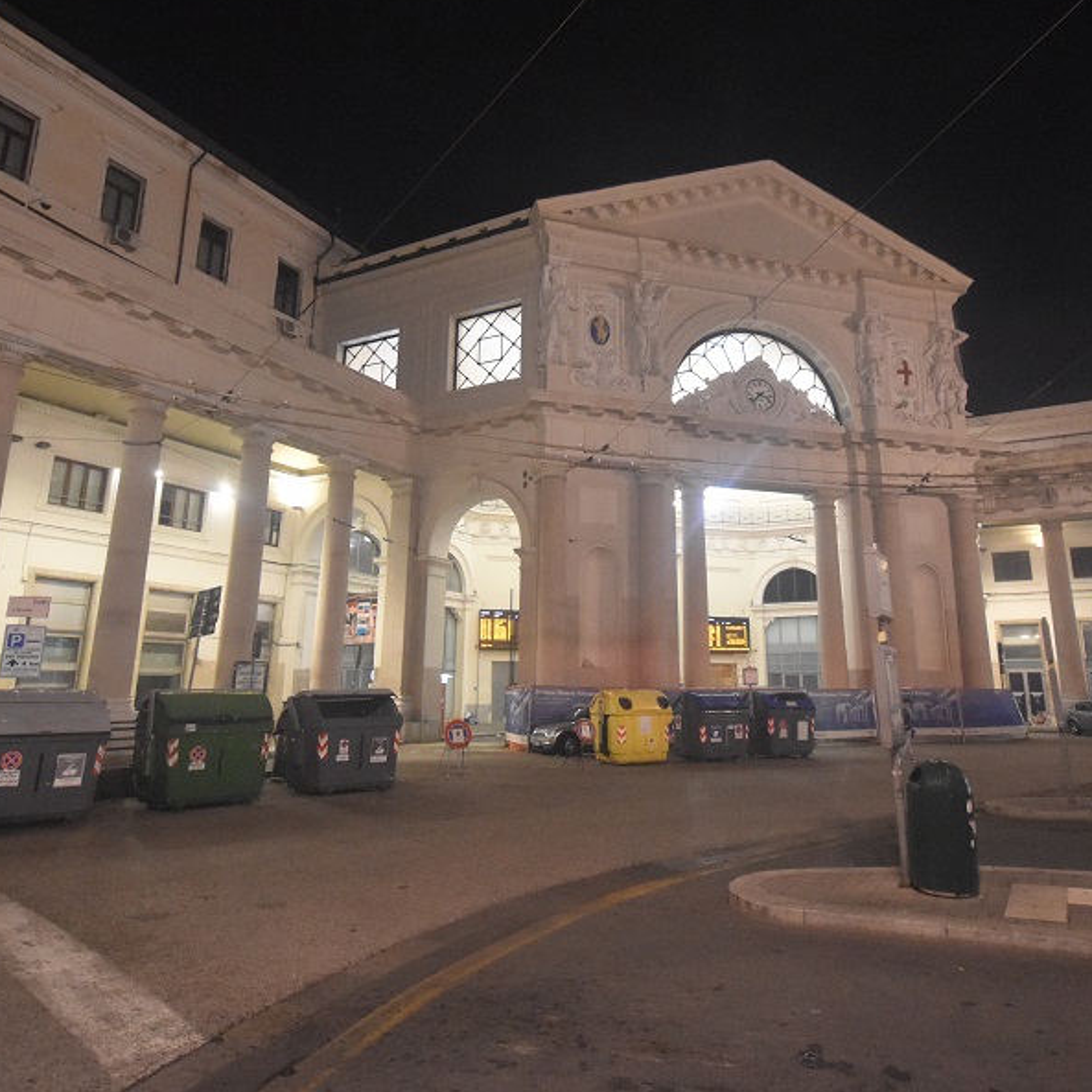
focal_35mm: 44
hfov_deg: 38.3
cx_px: 597
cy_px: 482
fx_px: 1570
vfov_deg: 38.3
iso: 5000
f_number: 5.6
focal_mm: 20
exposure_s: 1/60
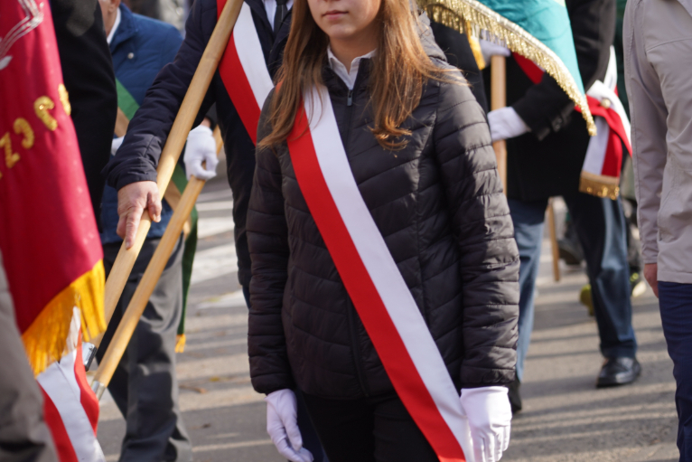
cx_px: 436
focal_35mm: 168
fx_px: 3230
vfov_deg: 8.2
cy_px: 134
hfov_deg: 12.2
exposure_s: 1/200
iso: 100
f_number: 4
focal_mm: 99
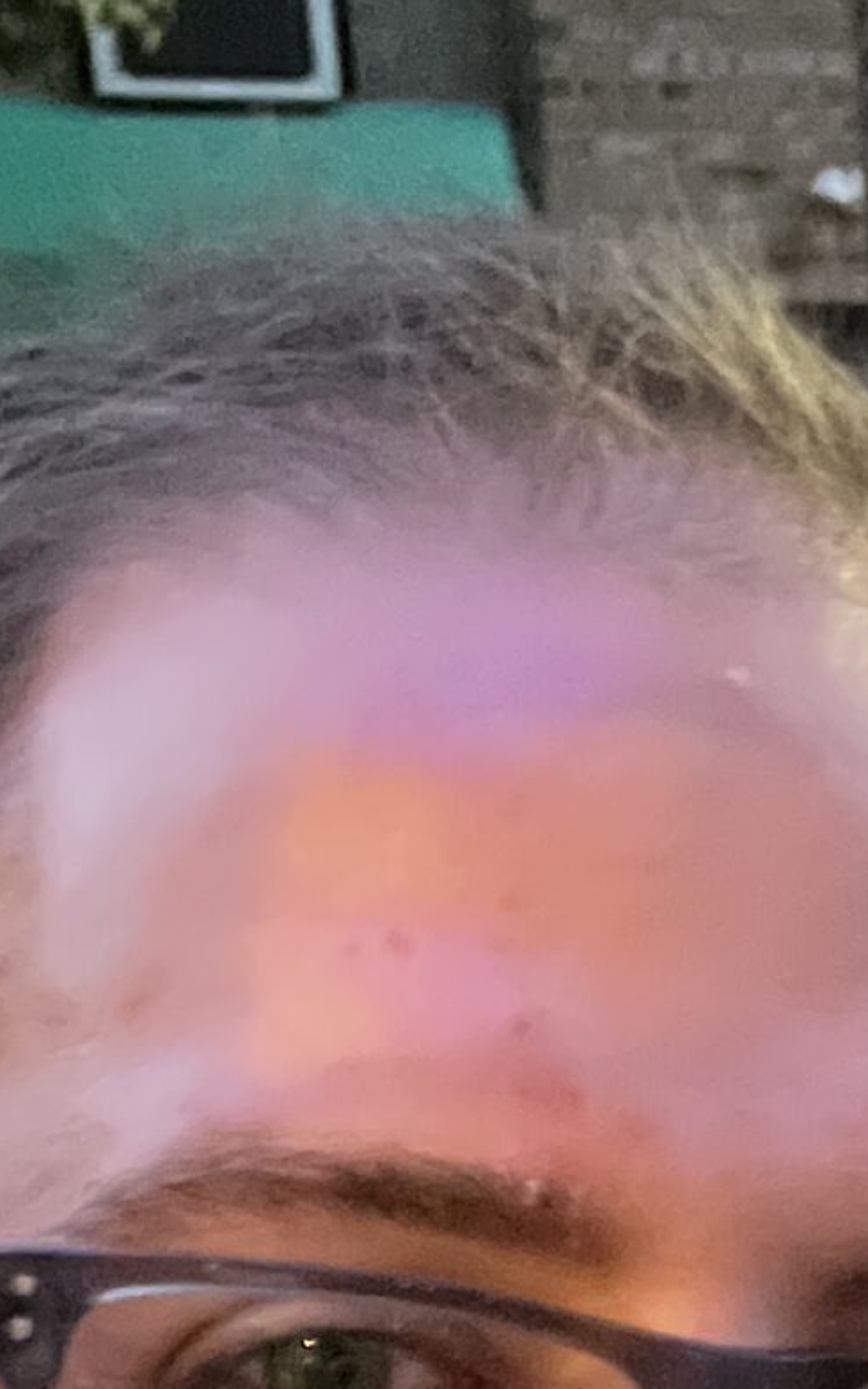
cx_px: 1459
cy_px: 1941
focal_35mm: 104
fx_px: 3938
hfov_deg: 11.8
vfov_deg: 18.3
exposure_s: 1/15
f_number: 2.2
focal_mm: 2.71
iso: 1250
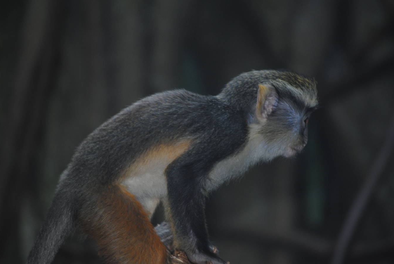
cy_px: 139
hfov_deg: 6.9
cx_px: 202
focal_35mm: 297
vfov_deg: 4.6
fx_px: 3250
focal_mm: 165
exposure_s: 1/60
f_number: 5.3
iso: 200
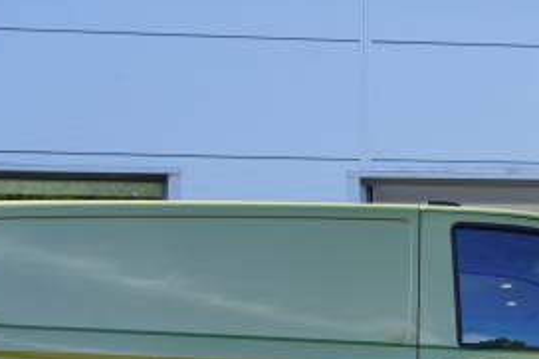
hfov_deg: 22.9
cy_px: 413
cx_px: 384
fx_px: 1319
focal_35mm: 88
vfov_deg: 15.0
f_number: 5
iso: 100
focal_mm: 25
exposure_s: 1/80
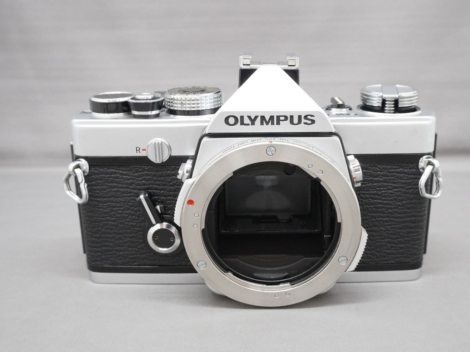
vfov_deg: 35.9
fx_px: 543
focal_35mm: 40
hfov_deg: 46.8
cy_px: 180
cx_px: 256
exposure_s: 1/40
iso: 6400
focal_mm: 24
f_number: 11
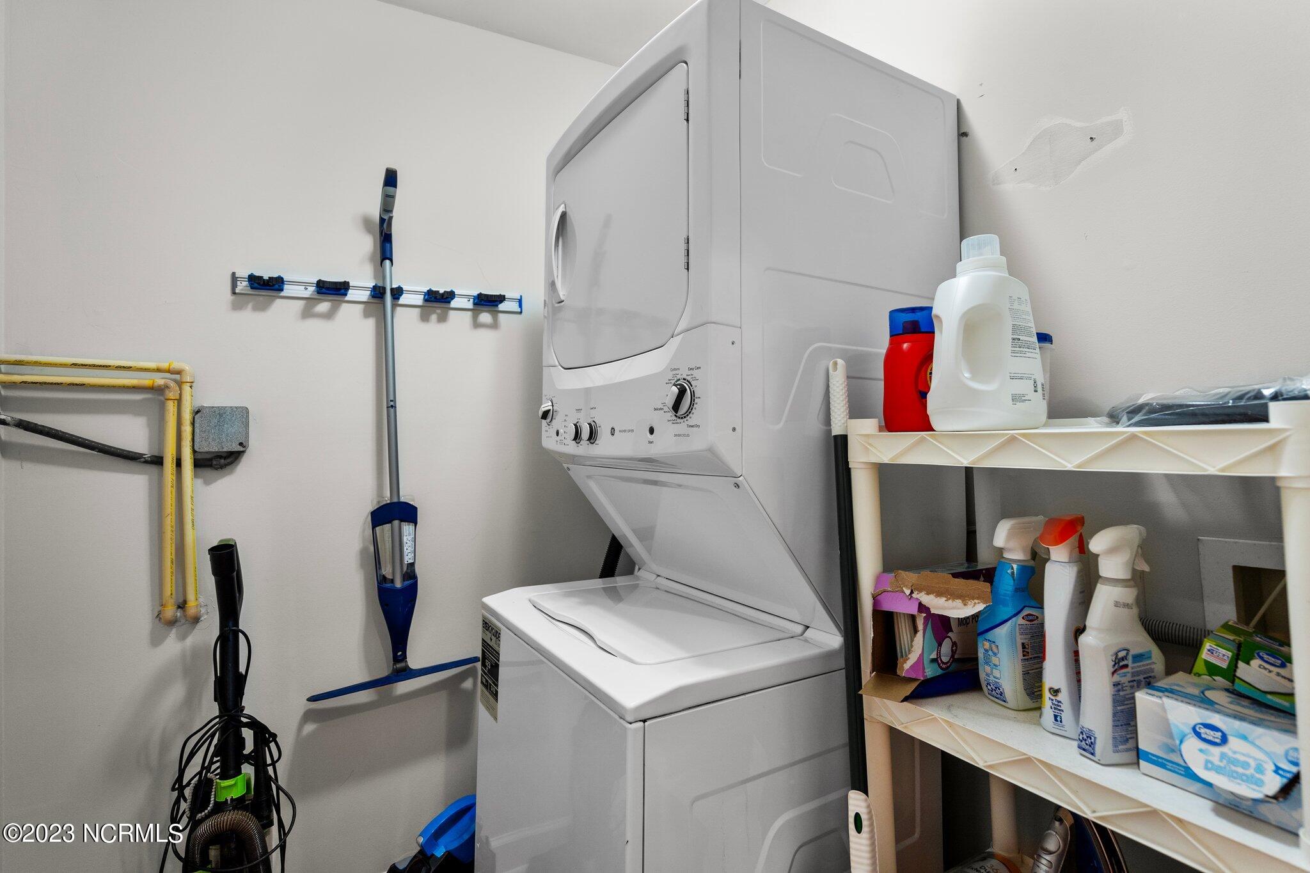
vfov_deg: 73.7
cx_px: 655
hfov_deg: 96.7
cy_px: 436
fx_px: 582
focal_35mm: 16
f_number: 4
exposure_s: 1/30
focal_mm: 16
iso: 250
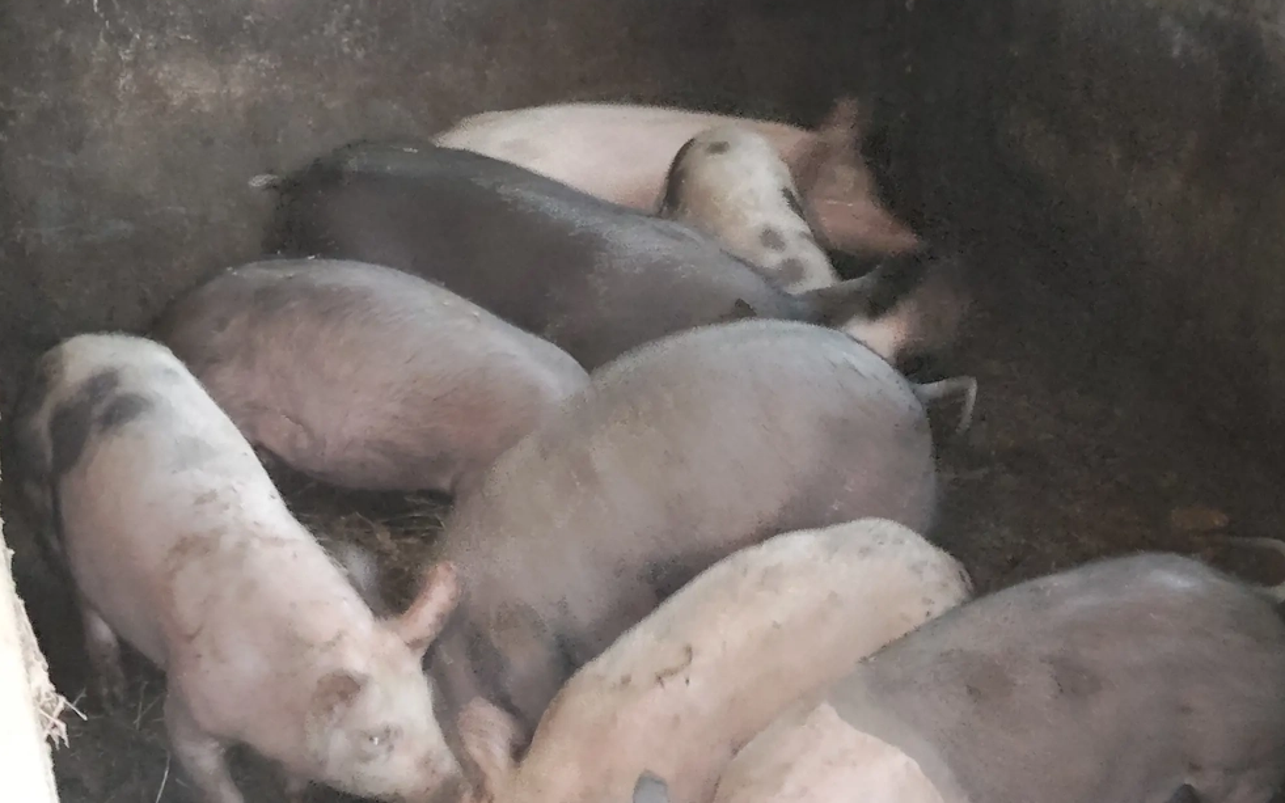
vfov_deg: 24.0
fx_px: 1891
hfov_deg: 37.5
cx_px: 633
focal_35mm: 54
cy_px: 409
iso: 2774
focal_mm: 4.15
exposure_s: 1/16.7
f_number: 1.8
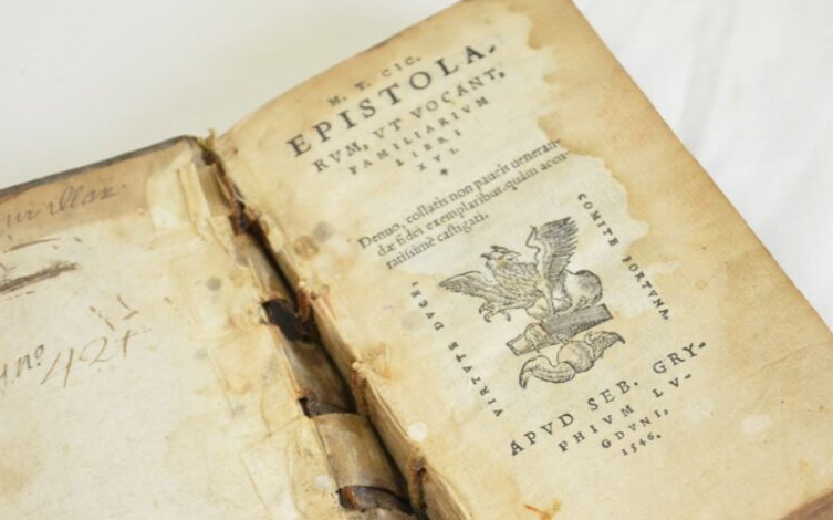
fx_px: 3109
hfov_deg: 15.3
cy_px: 345
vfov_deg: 9.6
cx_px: 436
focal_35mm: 137
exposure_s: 1/50
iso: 1000
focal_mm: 66
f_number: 5.3
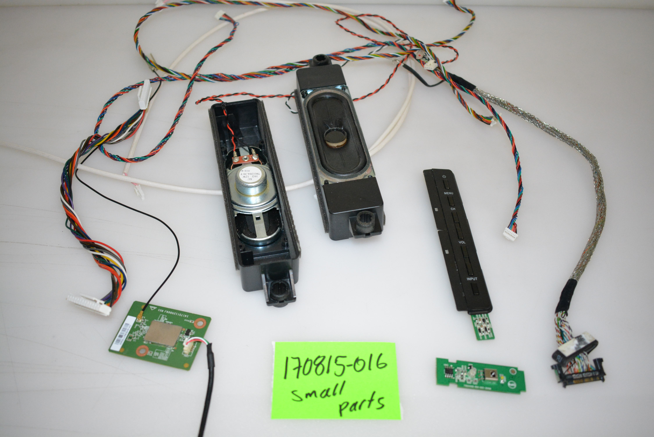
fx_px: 627
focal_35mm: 34
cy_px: 218
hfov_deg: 55.1
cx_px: 327
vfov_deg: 38.4
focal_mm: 23
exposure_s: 1/200
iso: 2000
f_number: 3.8
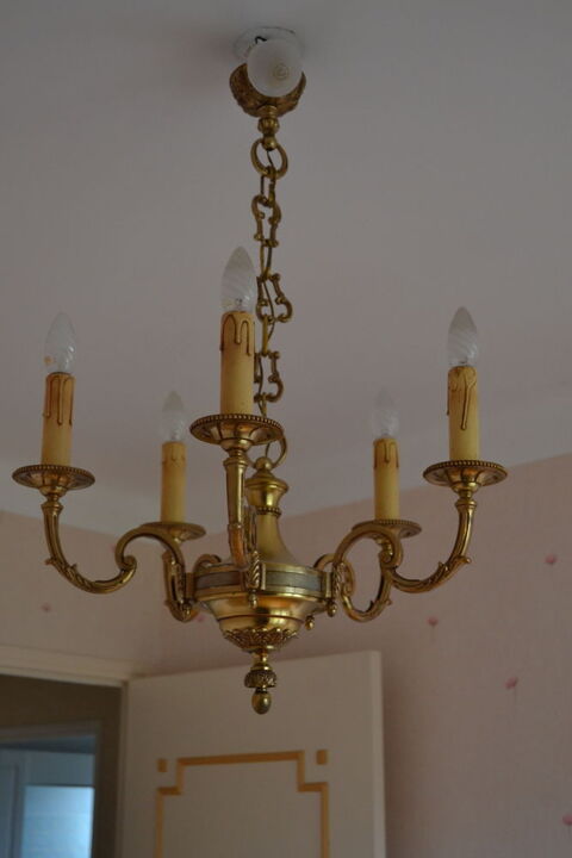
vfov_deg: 41.1
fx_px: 1144
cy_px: 429
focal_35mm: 48
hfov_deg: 28.1
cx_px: 286
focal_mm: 32
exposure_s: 1/60
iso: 1250
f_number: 4.5
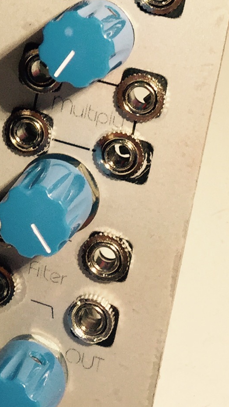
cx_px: -131
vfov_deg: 18.3
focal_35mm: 111
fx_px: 1197
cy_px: -74
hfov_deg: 10.5
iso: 50
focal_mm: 4.15
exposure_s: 1/100
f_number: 2.2
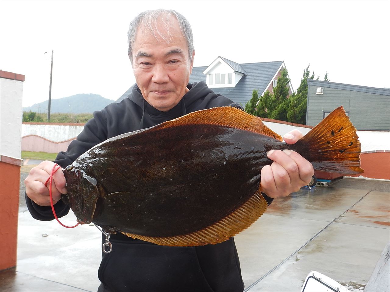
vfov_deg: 38.7
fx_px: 417
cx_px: 195
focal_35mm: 37
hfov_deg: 50.1
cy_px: 146
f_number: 4.2
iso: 125
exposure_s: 1/80
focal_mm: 6.6
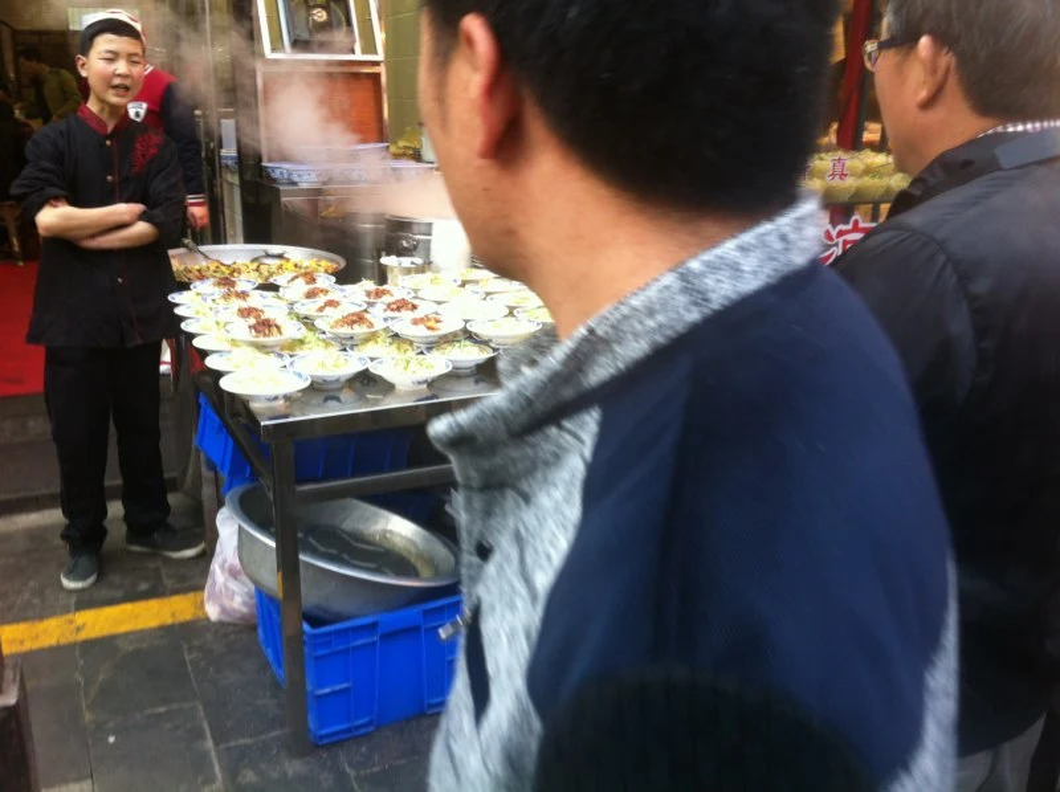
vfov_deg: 40.6
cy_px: 396
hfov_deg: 52.7
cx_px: 530
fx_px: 1070
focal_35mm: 35
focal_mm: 3.85
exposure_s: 1/60
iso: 80
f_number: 2.8
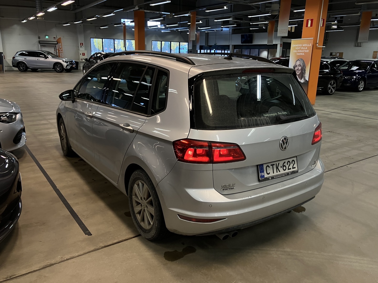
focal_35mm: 28
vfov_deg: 49.7
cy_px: 142
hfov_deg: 63.4
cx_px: 189
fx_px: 306
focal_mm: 3.99
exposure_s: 1/50
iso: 50
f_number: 1.8
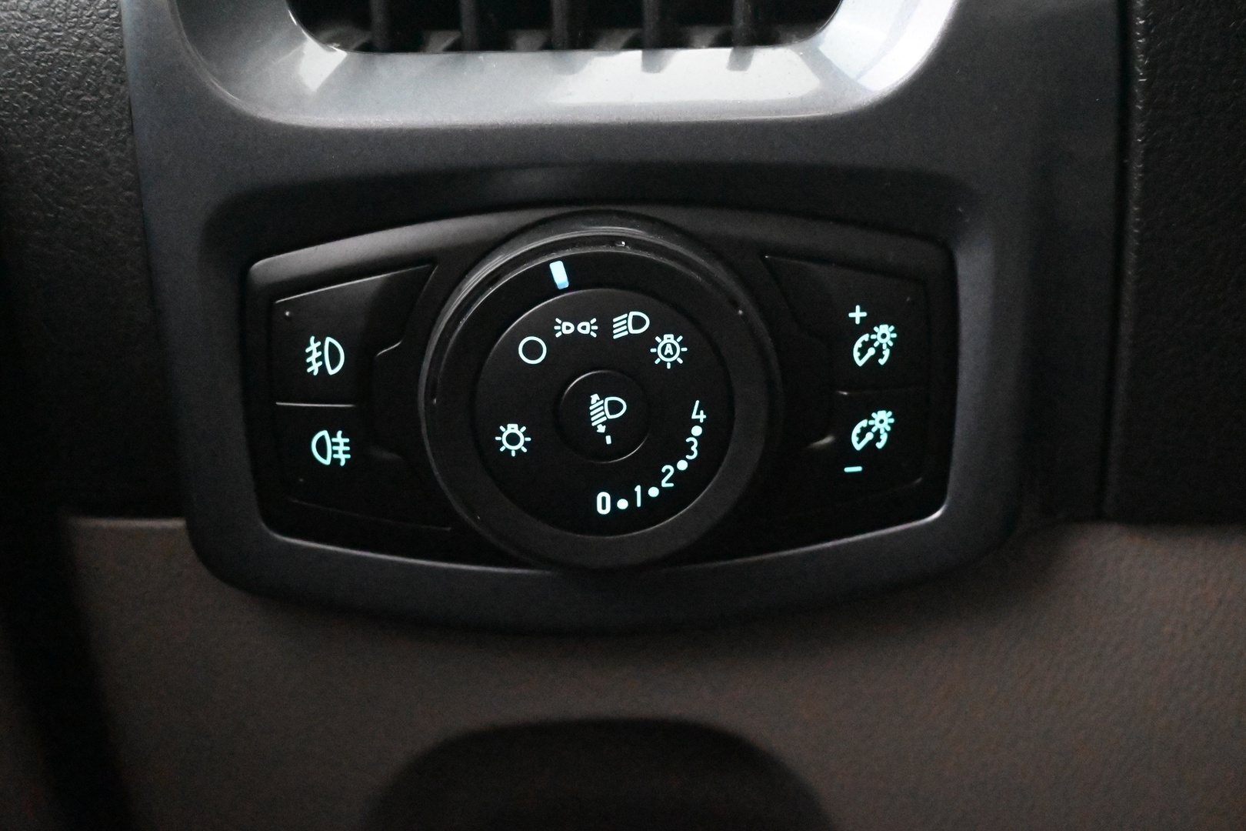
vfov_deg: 29.4
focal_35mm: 46
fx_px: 1583
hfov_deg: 43.0
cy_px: 416
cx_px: 623
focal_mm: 30.5
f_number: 4.8
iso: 25600
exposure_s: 1/50
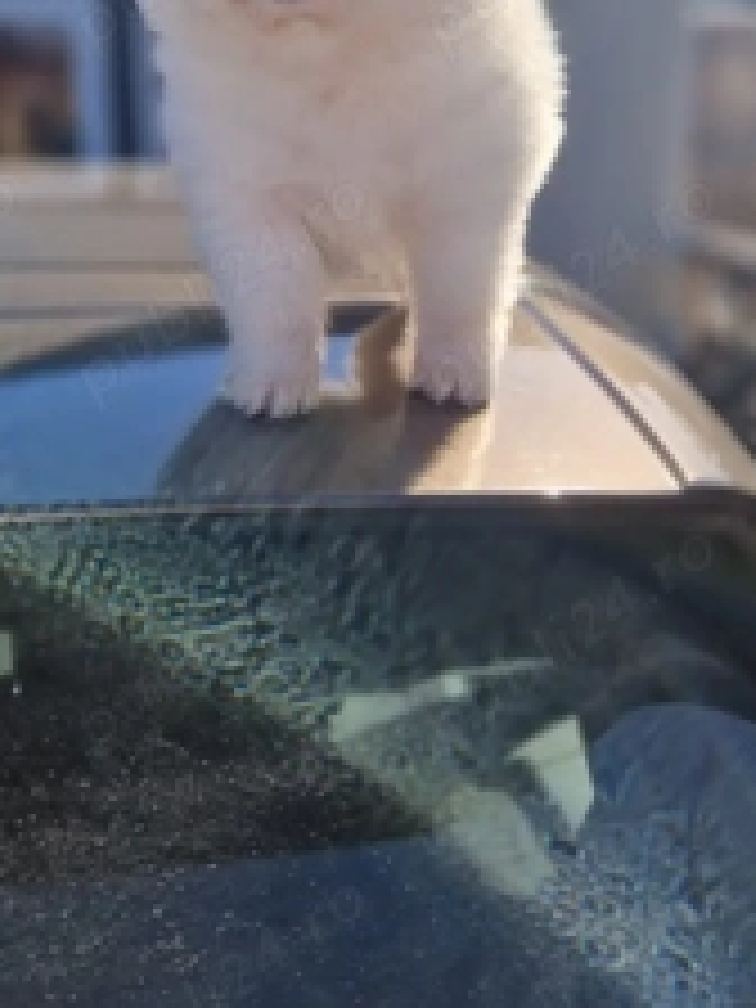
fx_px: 1194
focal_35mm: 41
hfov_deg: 35.0
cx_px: 310
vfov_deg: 45.1
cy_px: 342
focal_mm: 5.4
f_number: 1.8
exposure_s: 1/2500
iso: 50
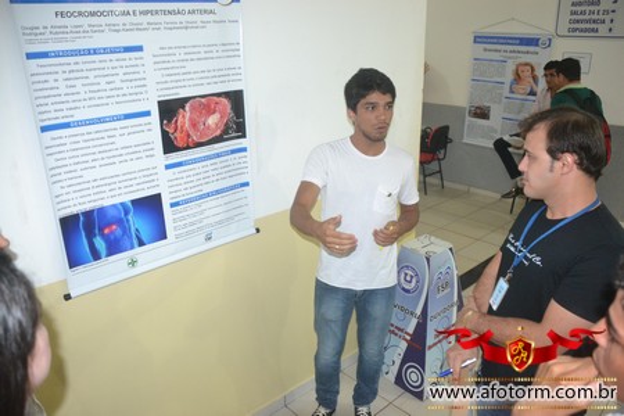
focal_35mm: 30
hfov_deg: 61.9
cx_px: 312
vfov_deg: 43.6
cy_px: 208
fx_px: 520
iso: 2000
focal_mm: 20
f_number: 3.5
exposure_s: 1/60
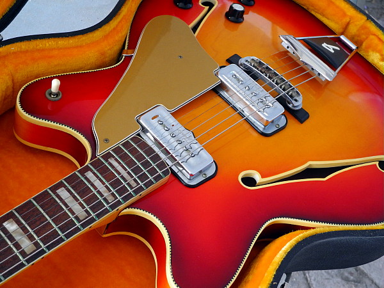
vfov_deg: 26.6
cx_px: 192
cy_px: 144
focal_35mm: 55
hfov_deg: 34.9
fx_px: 610
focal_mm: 11.8
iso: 400
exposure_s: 1/30
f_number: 3.5
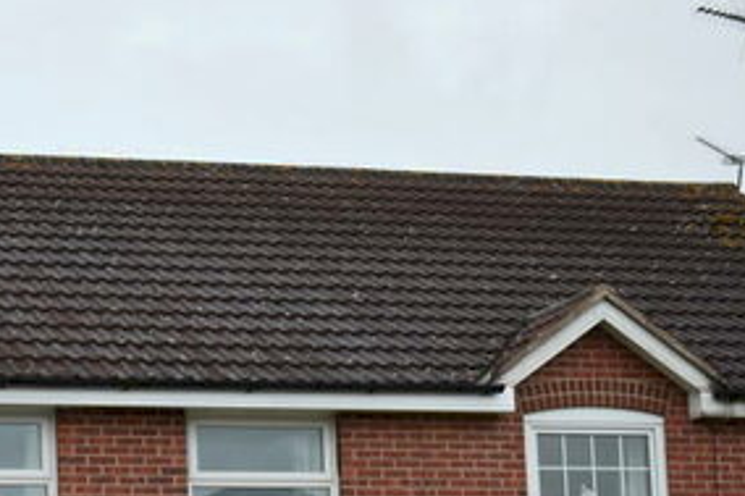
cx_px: -115
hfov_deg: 18.2
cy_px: 545
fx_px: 2218
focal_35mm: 107
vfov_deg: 12.5
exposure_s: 1/200
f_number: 5.6
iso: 100
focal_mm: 29
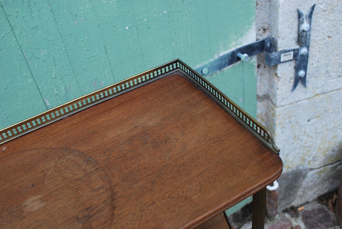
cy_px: 114
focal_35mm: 39
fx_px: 371
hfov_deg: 49.5
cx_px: 171
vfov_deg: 34.3
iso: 200
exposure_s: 1/80
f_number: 4.5
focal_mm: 26
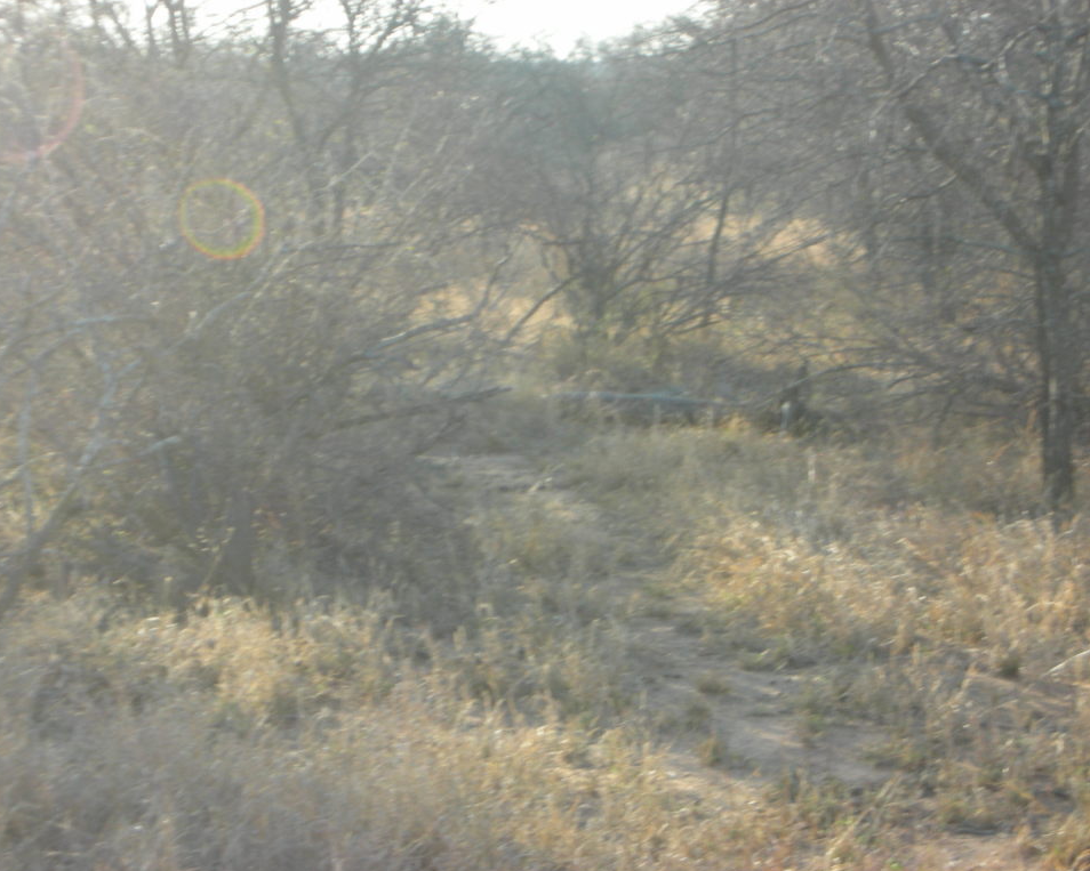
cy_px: 437
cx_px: 543
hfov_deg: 17.5
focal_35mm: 110
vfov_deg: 14.0
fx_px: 3548
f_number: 5.4
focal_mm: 17.4
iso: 66
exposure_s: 1/60.3
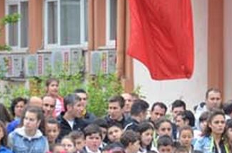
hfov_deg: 5.4
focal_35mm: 384
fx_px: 2470
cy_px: 133
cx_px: 143
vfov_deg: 3.6
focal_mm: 105
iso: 320
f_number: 6.3
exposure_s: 1/160
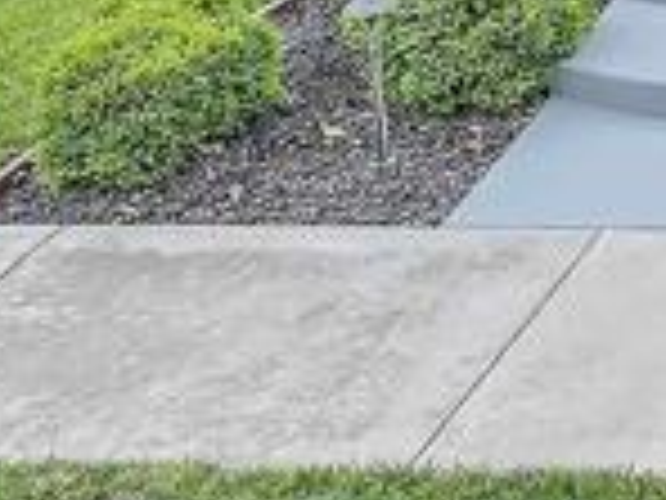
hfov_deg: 10.2
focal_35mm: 166
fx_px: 3194
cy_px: -984
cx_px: 1660
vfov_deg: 7.8
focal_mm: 12.29
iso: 420
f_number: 2.8
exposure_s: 1/2000
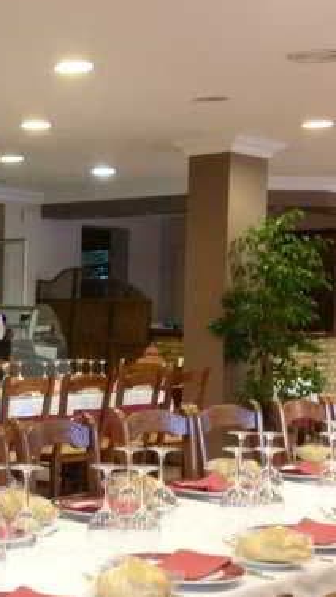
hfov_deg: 14.2
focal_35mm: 81
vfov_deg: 26.1
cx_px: -120
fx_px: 1283
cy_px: 374
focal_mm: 4.28
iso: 64
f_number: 2.4
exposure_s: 1/20
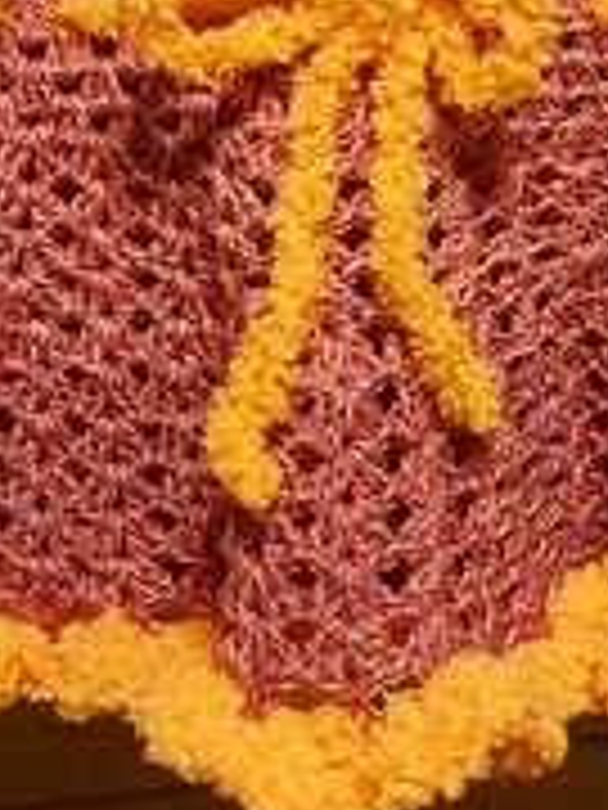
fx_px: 1452
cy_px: 108
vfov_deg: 30.1
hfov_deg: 23.5
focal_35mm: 62
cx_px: 419
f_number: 1.8
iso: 250
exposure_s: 1/25
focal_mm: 5.23
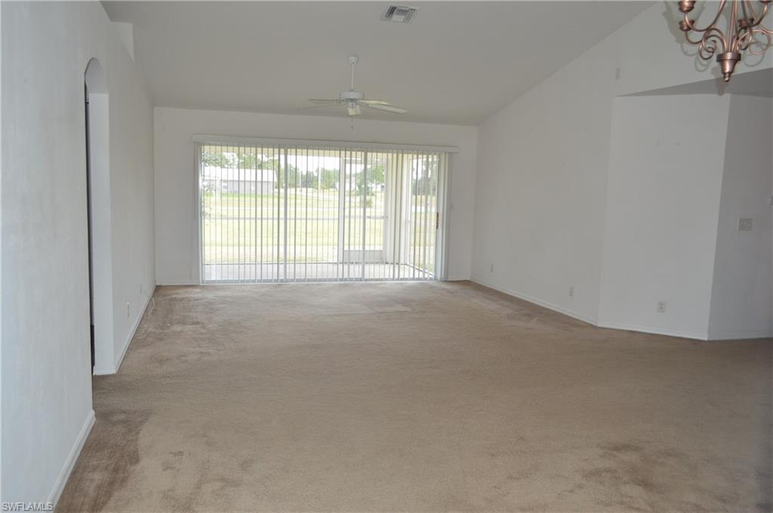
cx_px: 386
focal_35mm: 27
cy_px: 256
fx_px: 579
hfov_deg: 67.4
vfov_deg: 47.8
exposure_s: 1/80
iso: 400
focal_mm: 18
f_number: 4
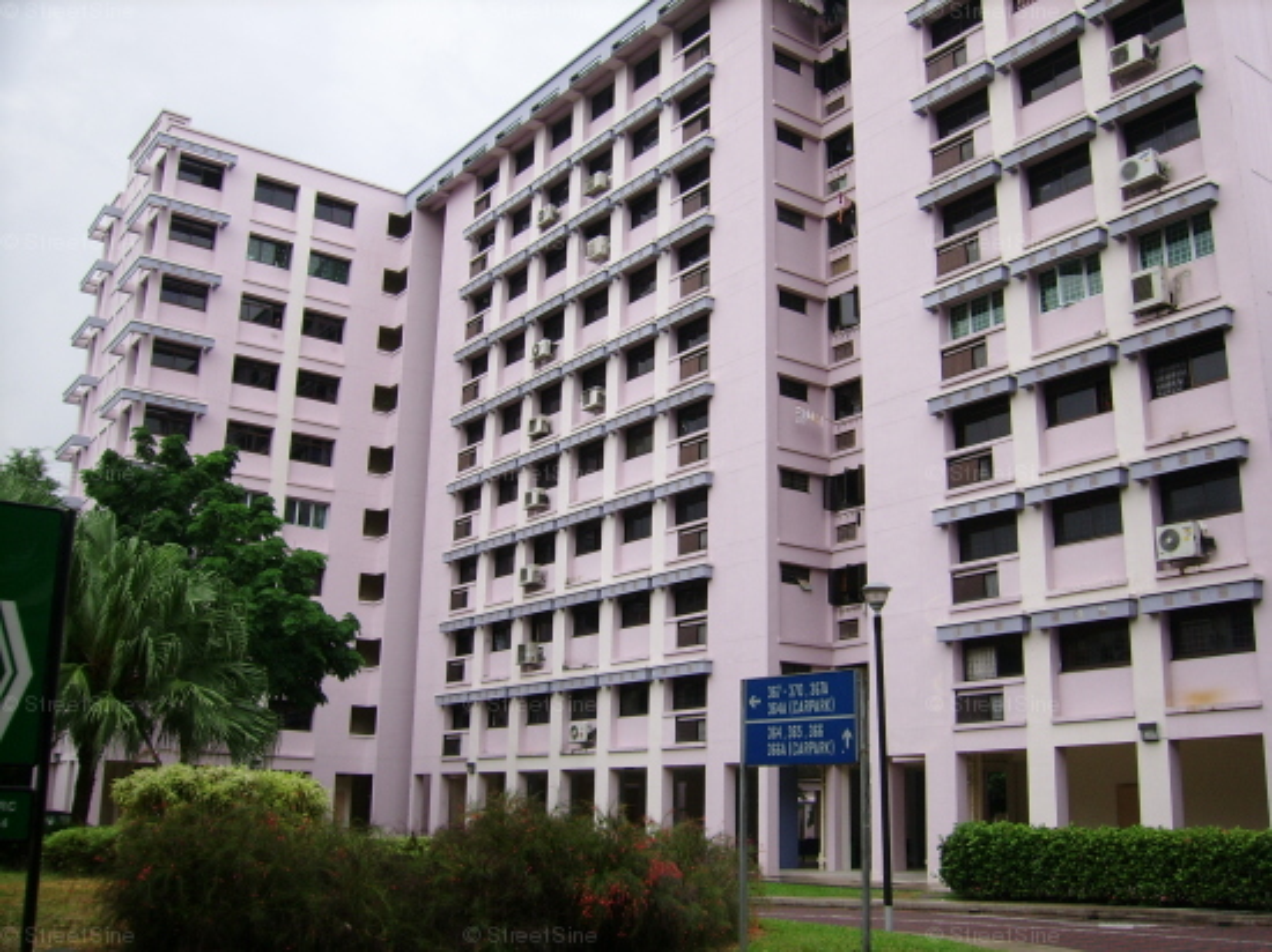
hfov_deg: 52.6
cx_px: 636
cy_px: 476
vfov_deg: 40.7
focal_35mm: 35
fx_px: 1286
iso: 50
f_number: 5.8
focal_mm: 5.95
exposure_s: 1/210
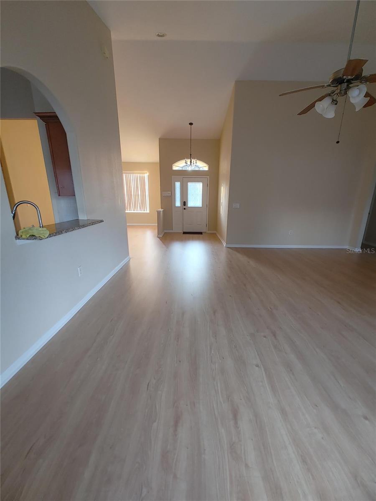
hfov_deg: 81.7
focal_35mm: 15
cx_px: 188
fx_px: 217
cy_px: 250
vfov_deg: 98.2
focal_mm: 1.78
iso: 400
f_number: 1.9
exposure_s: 1/21
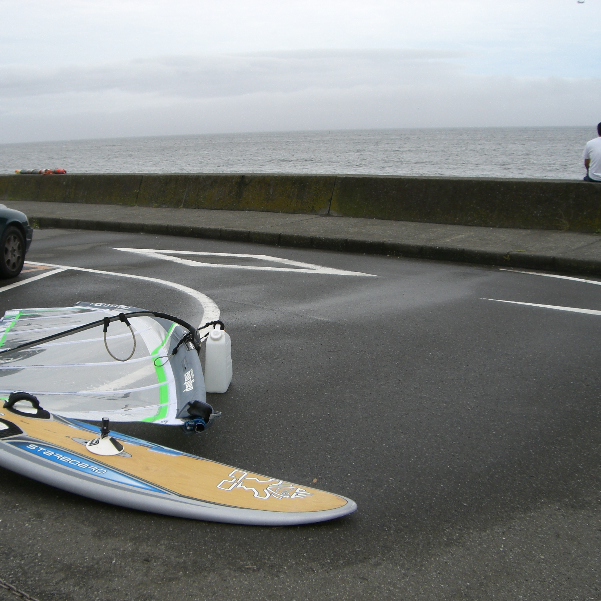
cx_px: 244
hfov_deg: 37.4
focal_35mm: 45
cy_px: 300
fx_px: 884
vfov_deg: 37.6
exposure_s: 1/640
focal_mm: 6.2
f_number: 4.3
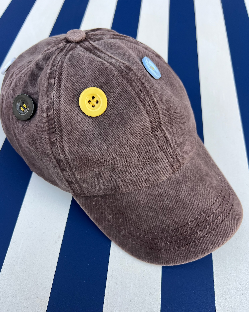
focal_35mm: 28
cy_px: 168
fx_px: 258
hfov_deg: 51.5
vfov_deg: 62.1
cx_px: 121
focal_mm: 5.7
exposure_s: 1/141
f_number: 1.5
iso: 32
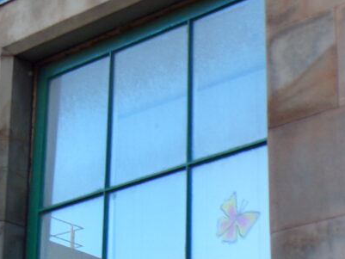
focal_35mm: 143
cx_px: -25
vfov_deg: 10.3
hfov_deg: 13.5
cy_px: -28
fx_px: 1426
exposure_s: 1/45
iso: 80
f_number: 3.7
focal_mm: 10.1
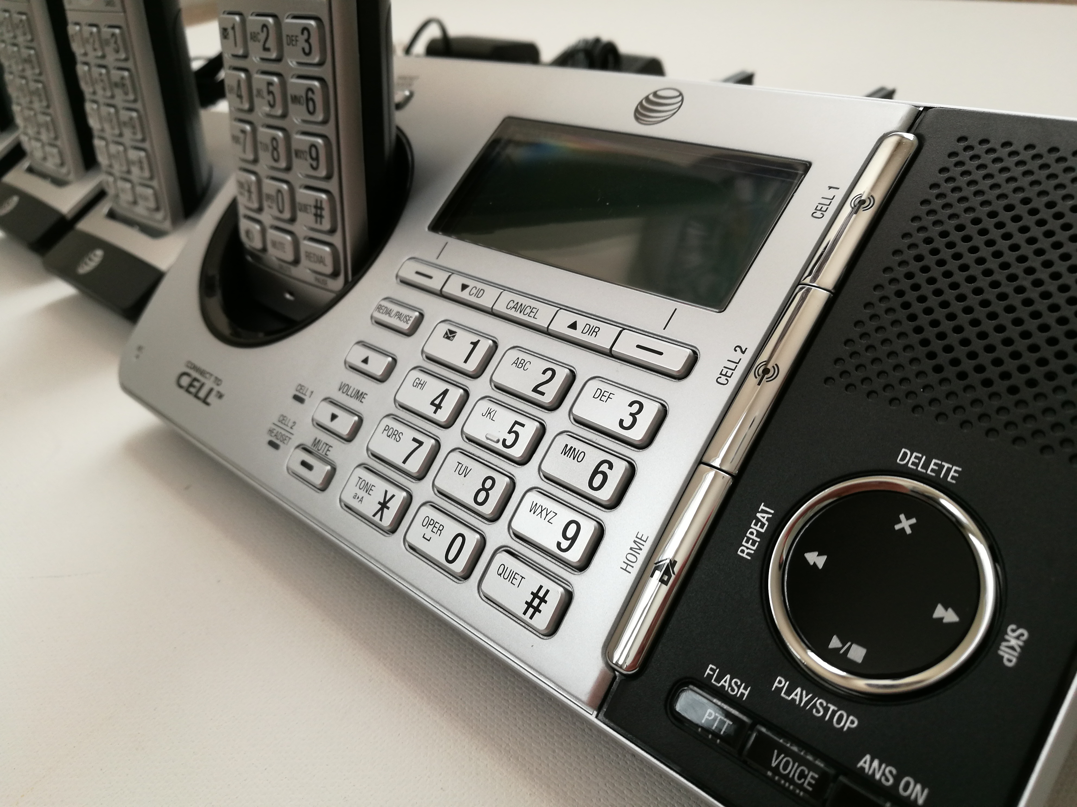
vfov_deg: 51.4
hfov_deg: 65.3
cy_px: 404
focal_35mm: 27
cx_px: 538
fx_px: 840
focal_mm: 4.5
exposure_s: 1/50
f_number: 2.2
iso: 100
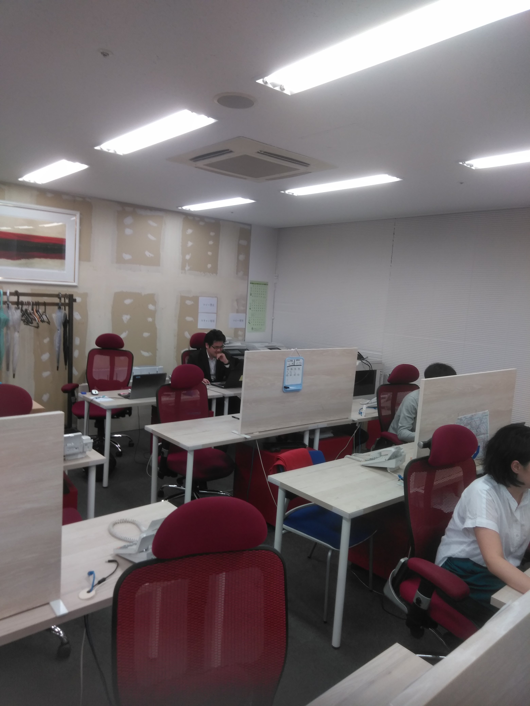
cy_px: 353
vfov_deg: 67.3
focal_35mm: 26
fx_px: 531
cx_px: 265
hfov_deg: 53.1
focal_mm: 3.46
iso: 51
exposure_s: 1/50
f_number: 2.2
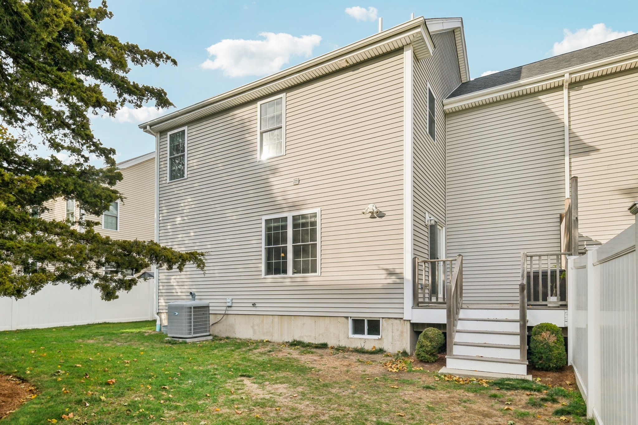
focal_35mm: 19
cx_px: 319
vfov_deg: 64.5
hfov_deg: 86.9
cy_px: 212
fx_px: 337
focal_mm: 12.6
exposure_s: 1/1000
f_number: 5.6
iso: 320
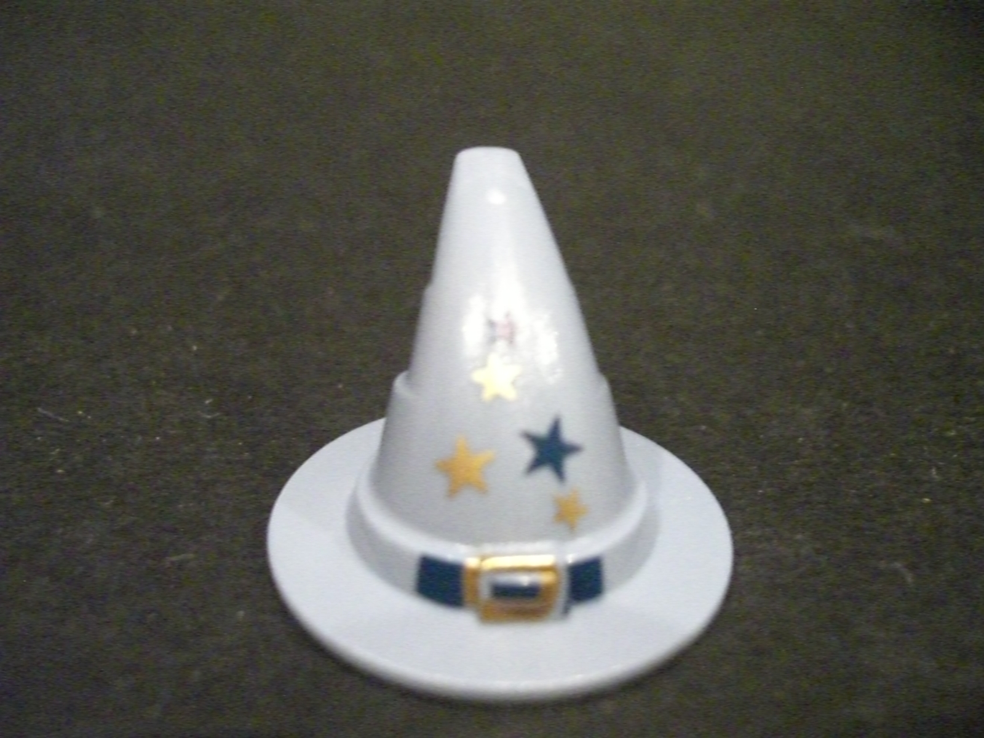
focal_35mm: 38
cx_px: 492
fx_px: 1080
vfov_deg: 37.7
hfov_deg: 49.0
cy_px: 369
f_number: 3.1
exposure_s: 1/13
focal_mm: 6.3
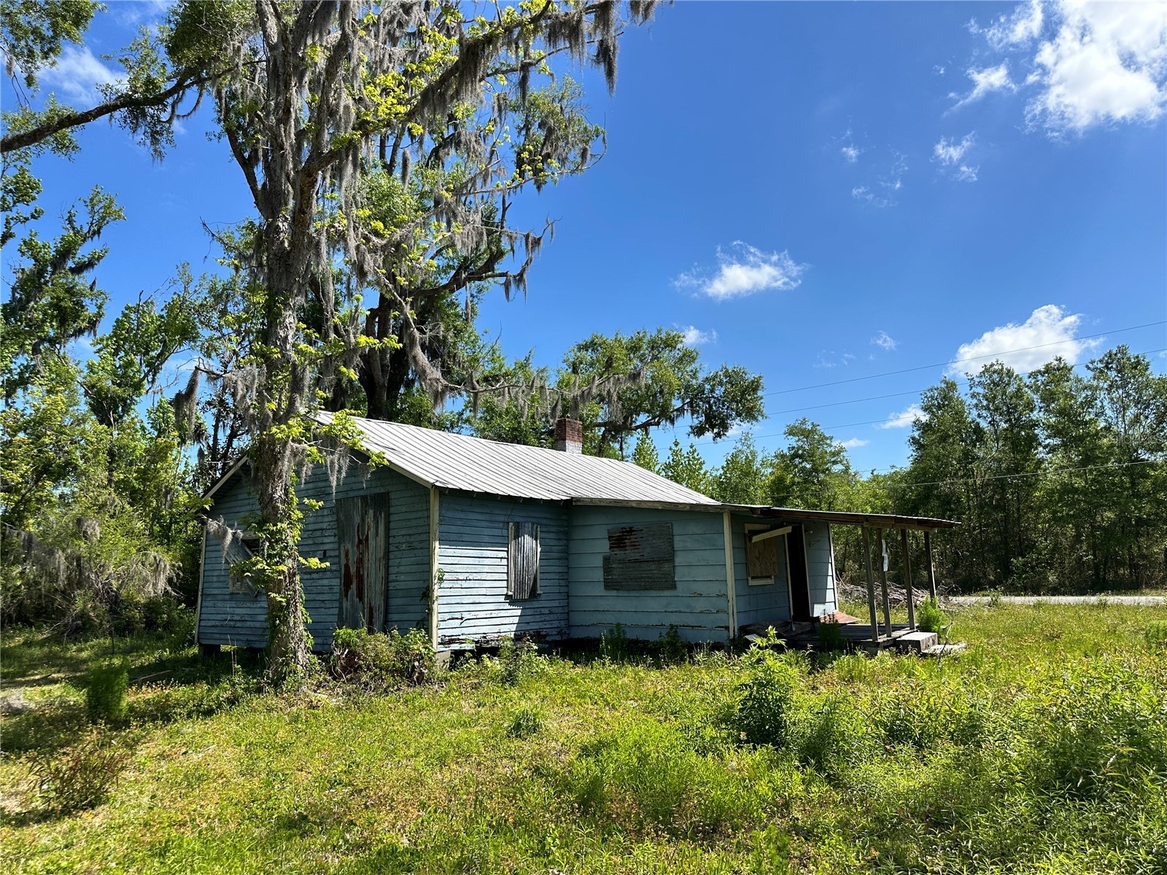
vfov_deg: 56.8
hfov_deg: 71.6
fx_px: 809
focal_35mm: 24
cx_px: 584
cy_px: 438
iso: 80
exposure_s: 1/4348
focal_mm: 6.86
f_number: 1.78
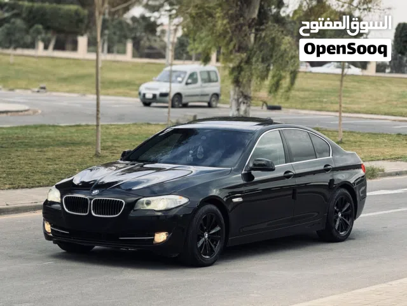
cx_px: 204
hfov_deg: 16.4
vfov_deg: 12.3
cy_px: 153
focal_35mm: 120
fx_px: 1411
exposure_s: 1/99
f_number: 2.8
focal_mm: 15.66
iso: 50
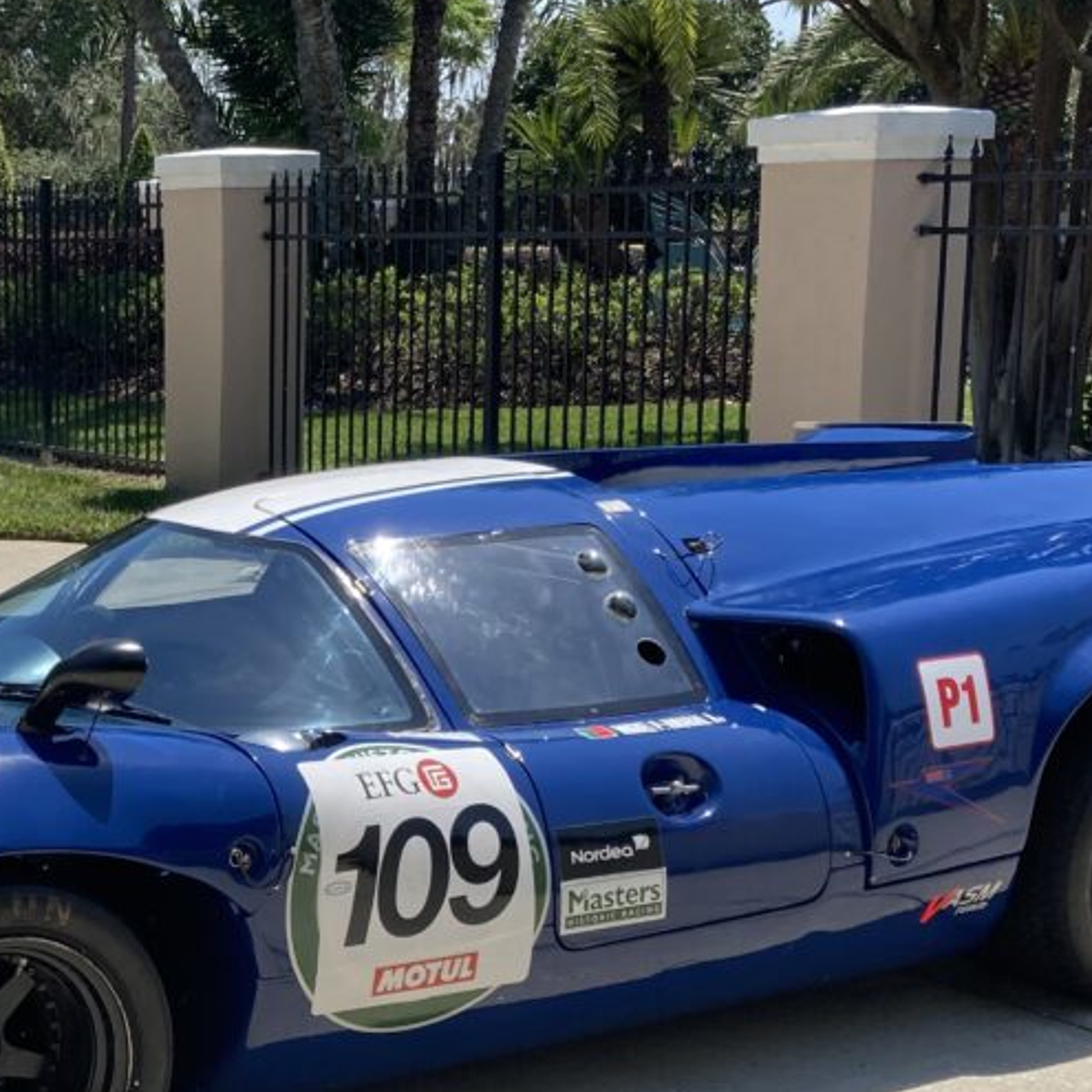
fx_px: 2356
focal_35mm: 66
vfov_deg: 25.9
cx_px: 82
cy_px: 777
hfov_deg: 25.2
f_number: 1.8
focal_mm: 3.99
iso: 20
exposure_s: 1/2114
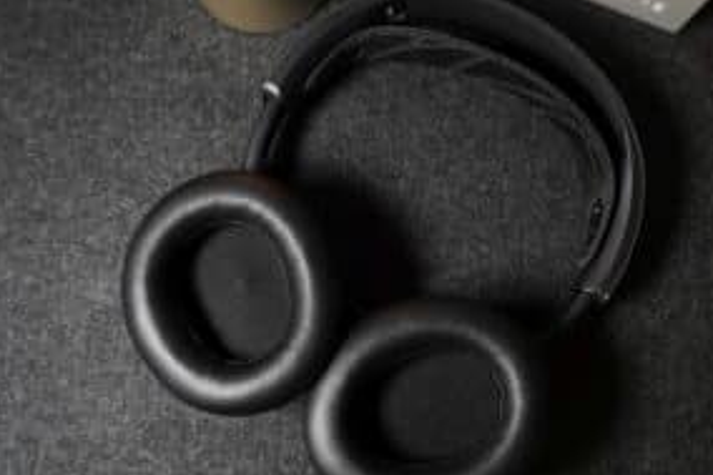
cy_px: 244
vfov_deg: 39.9
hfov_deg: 57.1
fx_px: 653
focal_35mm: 33
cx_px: 397
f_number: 4
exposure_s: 1/30
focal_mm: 24
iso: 500
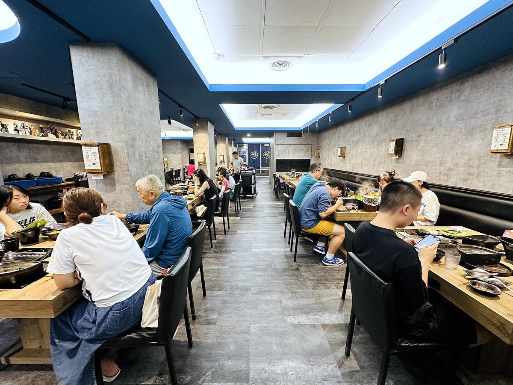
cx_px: 256
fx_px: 207
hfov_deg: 102.1
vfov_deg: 85.7
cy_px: 192
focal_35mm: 14
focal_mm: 2.22
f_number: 2.2
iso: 400
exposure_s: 1/60
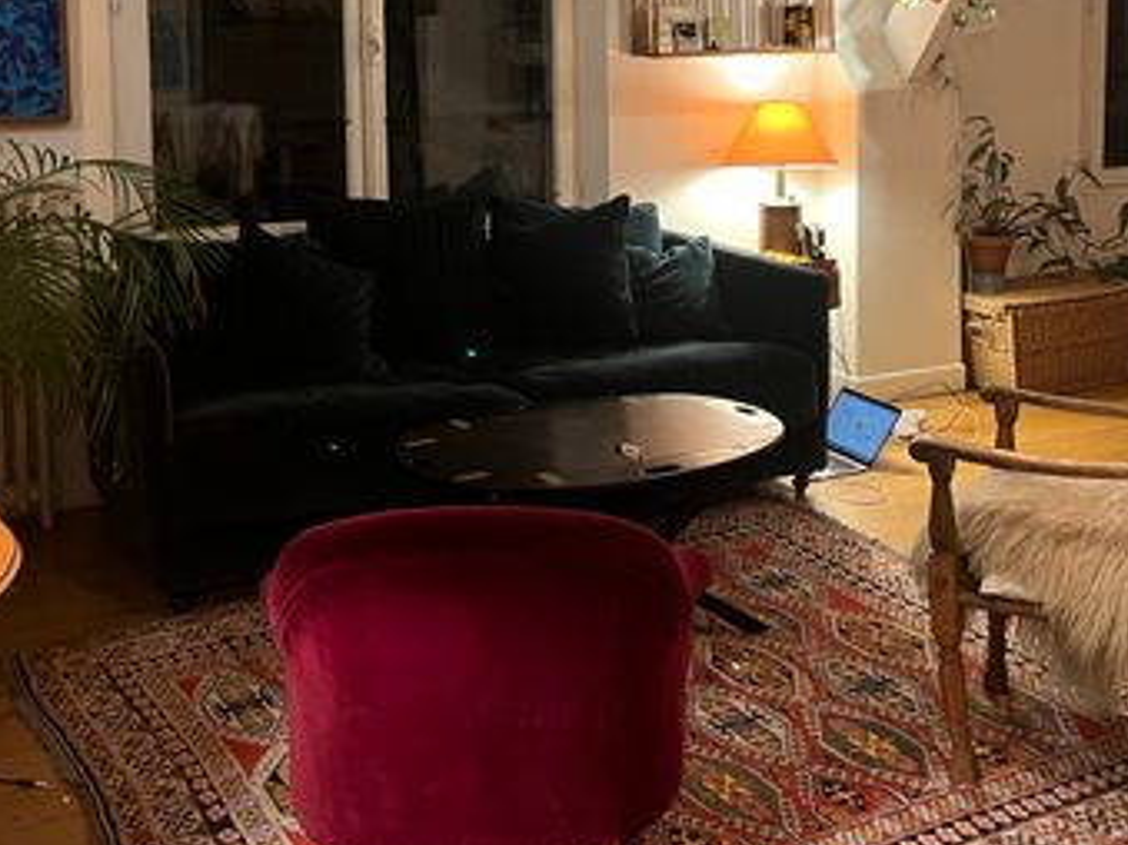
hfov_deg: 41.0
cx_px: 692
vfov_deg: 30.6
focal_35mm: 46
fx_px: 1498
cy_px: 146
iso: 500
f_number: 1.6
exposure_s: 1/33
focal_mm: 5.1
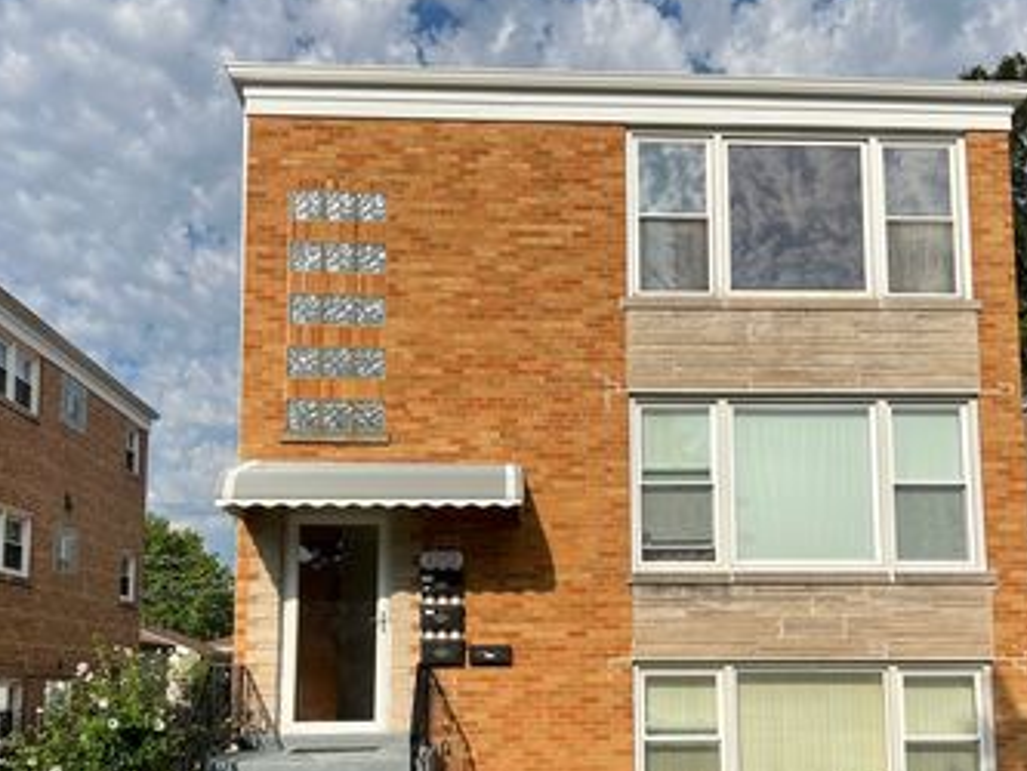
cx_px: 564
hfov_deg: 47.8
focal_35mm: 39
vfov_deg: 36.4
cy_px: 532
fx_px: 1157
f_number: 1.5
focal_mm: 5.7
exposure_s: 1/5587
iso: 50
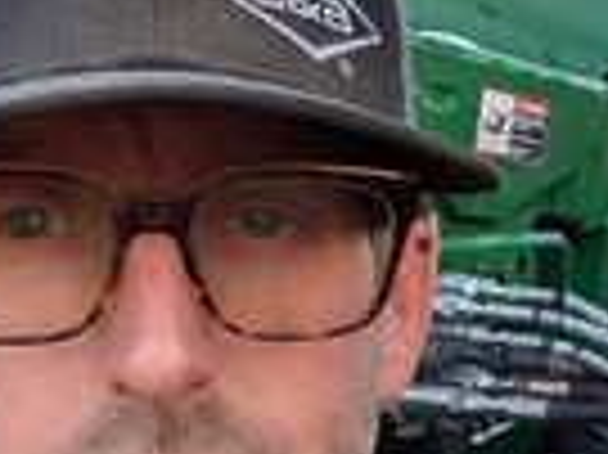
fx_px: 1369
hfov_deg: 25.0
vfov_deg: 18.3
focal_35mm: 78
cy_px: 470
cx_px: 342
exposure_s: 1/336
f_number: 2.2
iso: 46
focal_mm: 2.74
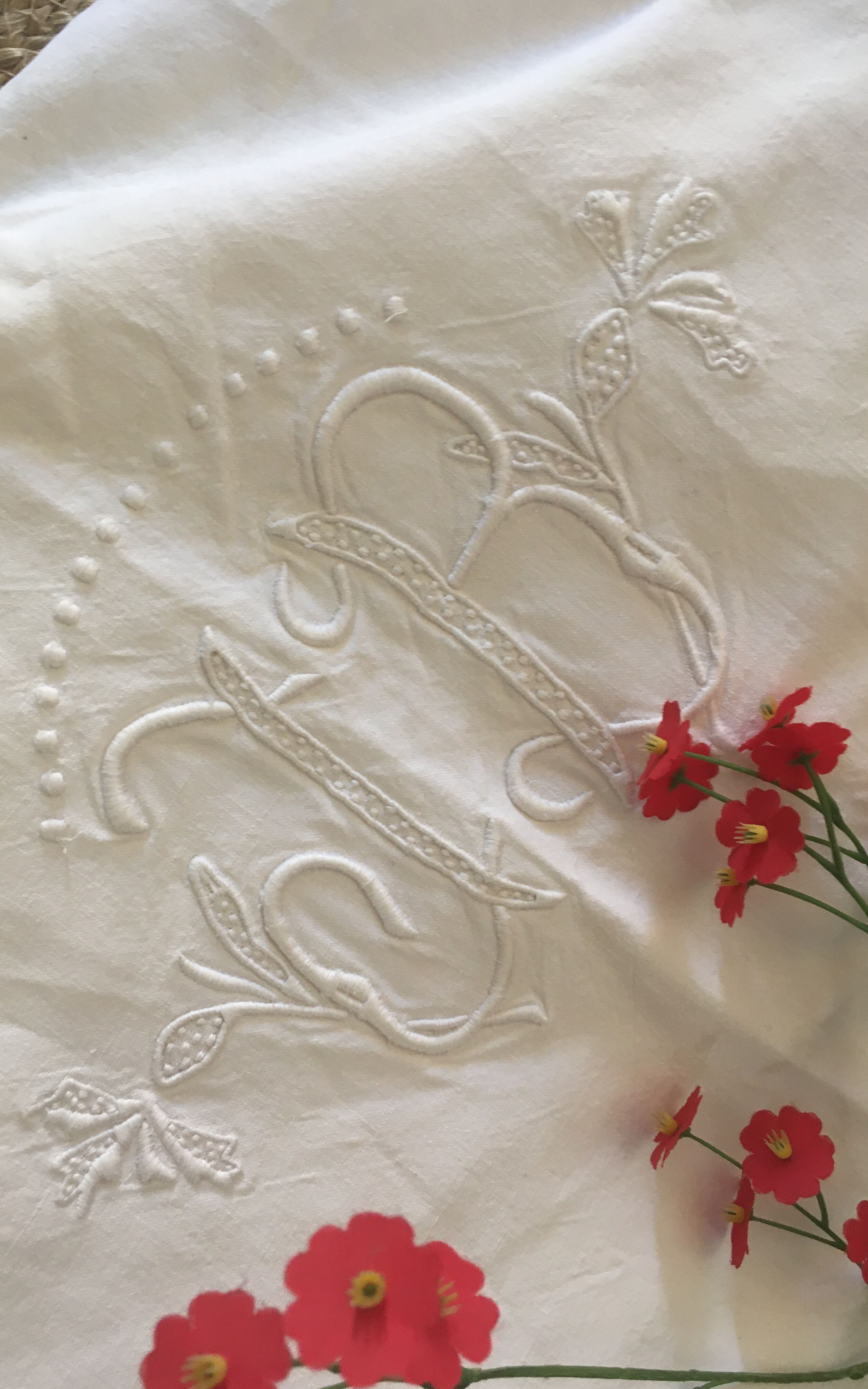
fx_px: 1173
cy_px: 694
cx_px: 400
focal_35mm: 31
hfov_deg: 40.6
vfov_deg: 61.2
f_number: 2.2
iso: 100
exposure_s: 1/33
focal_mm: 4.15
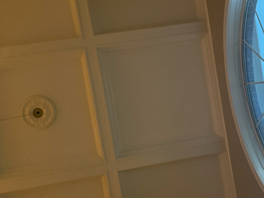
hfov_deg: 44.2
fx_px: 320
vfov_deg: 34.4
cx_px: 172
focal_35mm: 42
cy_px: 102
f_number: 1.78
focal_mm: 6.76
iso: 160
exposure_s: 1/60
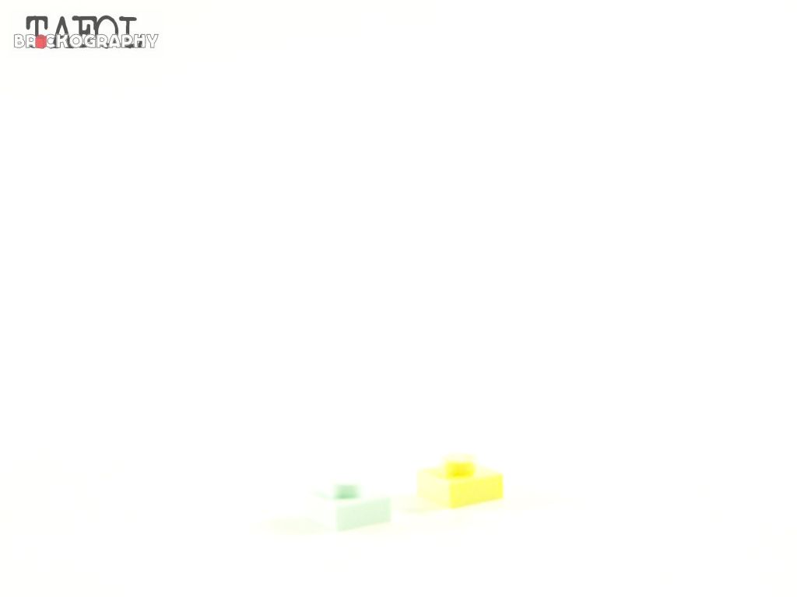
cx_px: 398
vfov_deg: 15.7
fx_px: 2164
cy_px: 298
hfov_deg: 20.9
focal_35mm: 94
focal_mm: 15.6
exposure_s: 1/45
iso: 400
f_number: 3.2
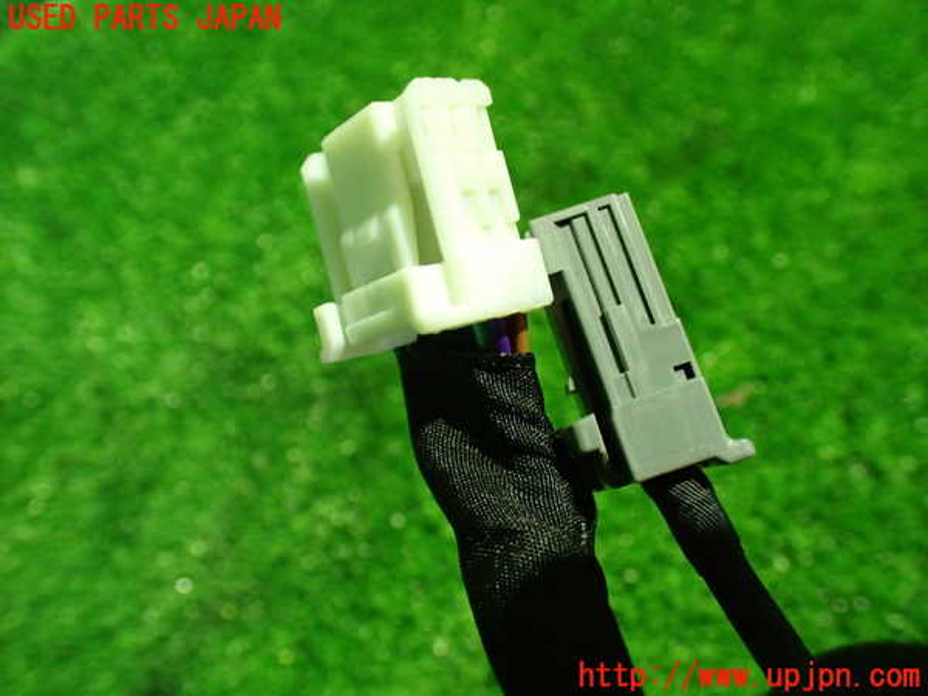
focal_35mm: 30
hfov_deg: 60.0
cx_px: 464
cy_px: 348
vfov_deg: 46.8
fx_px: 804
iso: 800
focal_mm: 5.4
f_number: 2.3
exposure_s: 1/30
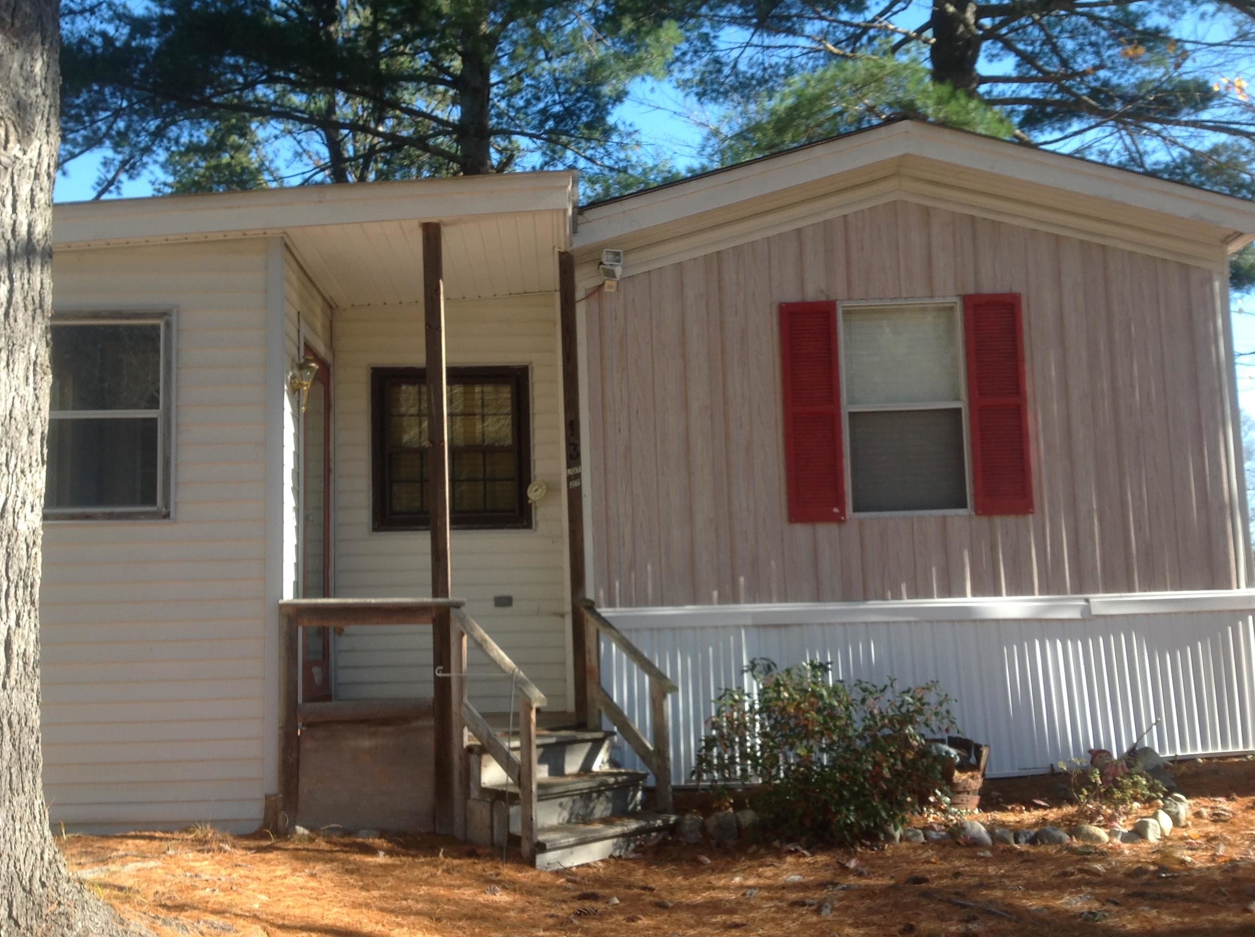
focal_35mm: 38
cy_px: 476
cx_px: 612
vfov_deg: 37.6
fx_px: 1376
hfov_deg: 49.0
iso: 50
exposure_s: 1/369
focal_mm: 4.28
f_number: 2.4
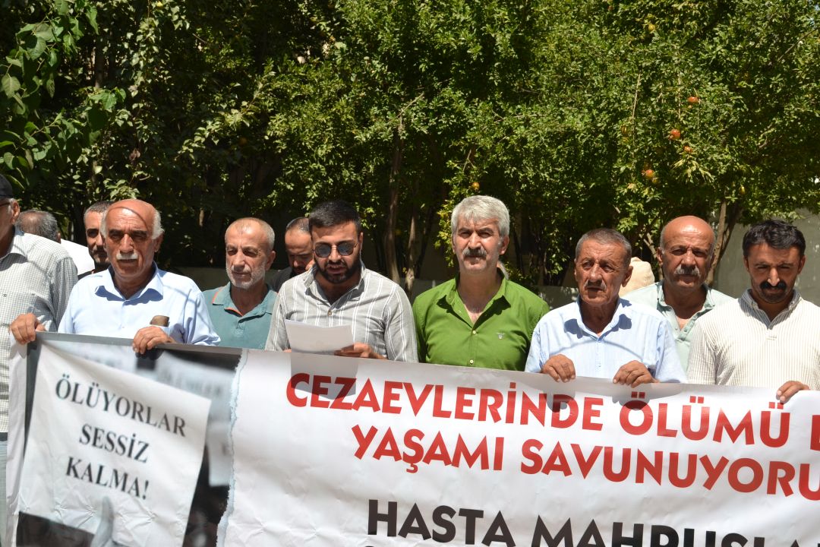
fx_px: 1196
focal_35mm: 52
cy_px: 274
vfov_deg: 25.8
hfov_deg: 37.9
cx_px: 410
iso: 100
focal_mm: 35
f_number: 6.3
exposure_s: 1/200
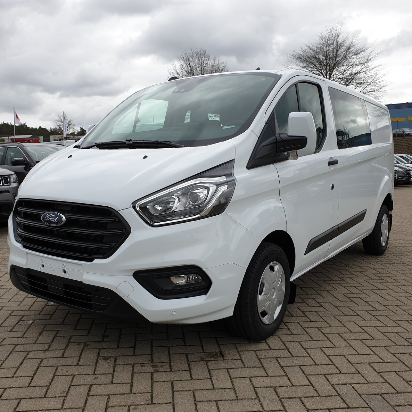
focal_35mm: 31
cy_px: 207
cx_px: 201
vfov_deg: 52.5
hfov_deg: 52.5
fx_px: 417
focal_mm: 4.3
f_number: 2.4
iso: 50
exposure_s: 1/942
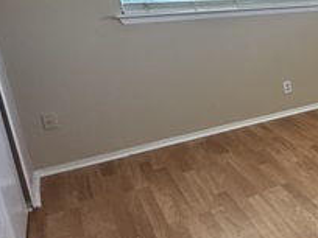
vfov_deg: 32.3
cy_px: 62
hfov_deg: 27.2
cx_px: 494
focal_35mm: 44
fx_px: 404
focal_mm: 2.22
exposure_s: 1/120
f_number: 2.2
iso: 250
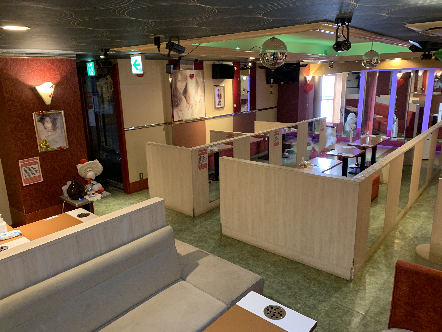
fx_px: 332
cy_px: 166
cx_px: 221
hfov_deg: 67.3
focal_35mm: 26
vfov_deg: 53.1
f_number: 1.8
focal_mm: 4.25
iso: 320
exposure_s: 1/50
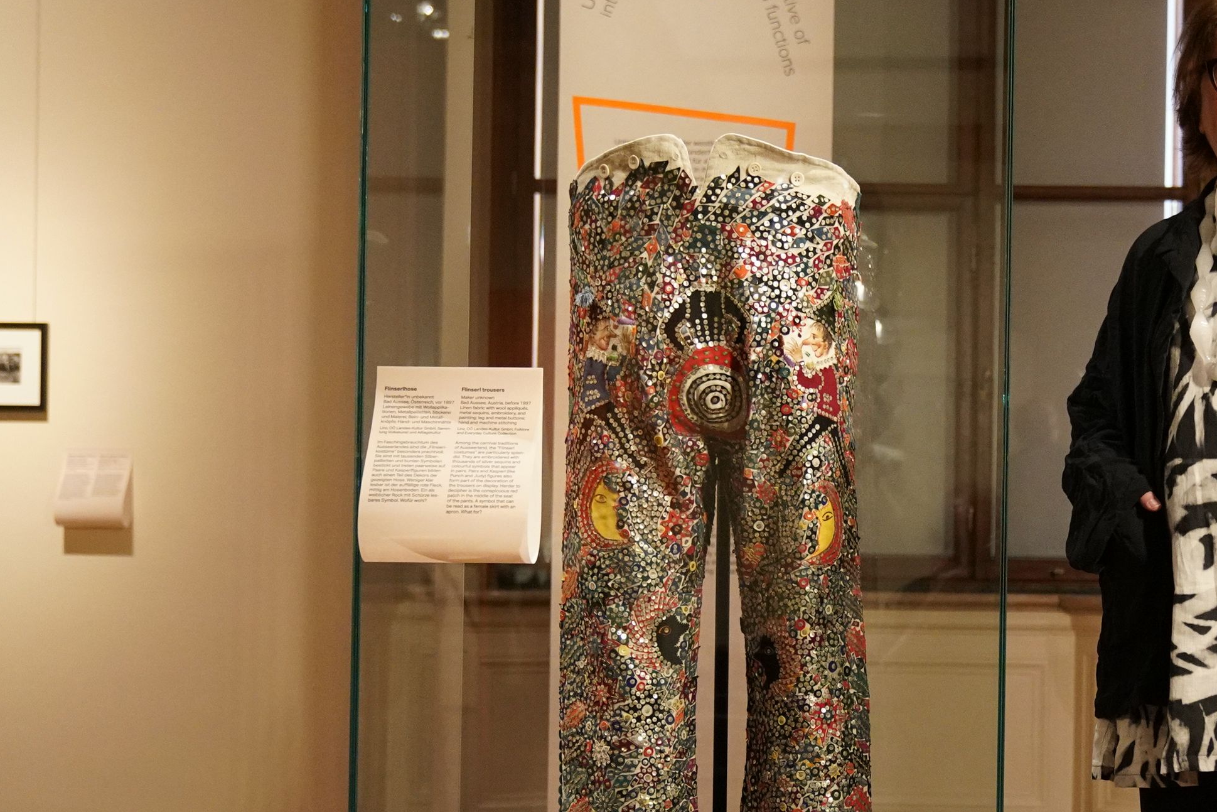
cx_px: 941
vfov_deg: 20.5
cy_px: 550
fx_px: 2231
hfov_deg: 29.9
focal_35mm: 66
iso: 5000
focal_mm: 32
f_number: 2.8
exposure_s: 1/60
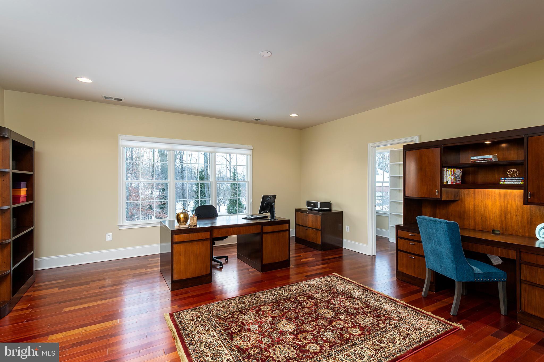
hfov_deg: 93.3
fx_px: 257
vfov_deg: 70.4
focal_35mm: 17
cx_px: 272
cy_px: 181
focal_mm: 17
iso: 320
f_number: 9
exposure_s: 1/20
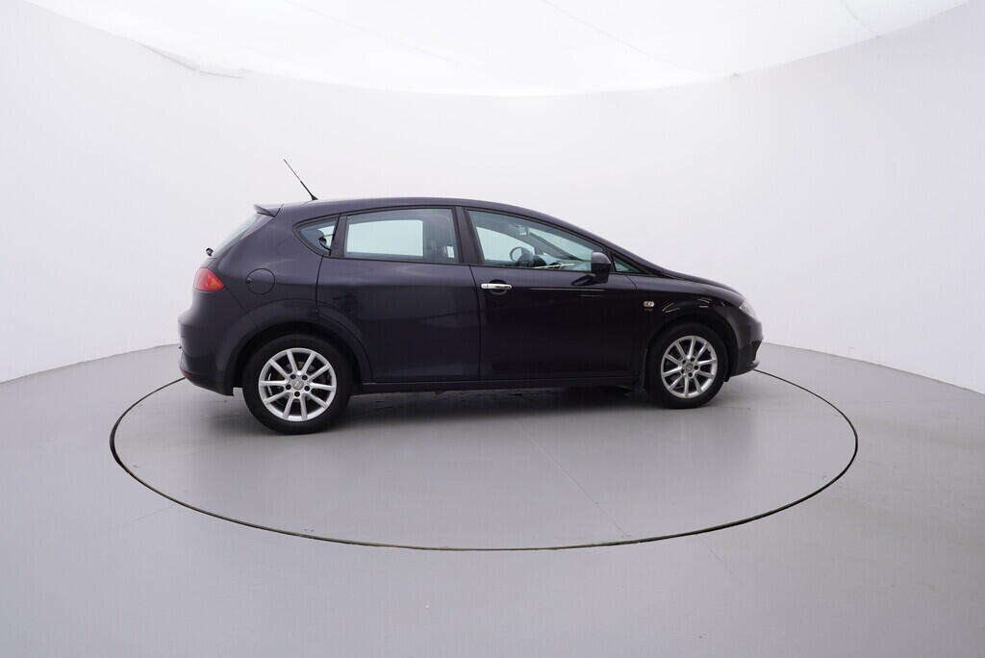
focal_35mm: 22
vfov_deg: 56.2
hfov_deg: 77.3
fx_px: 616
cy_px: 329
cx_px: 492
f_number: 5
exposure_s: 1/80
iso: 200
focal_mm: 15
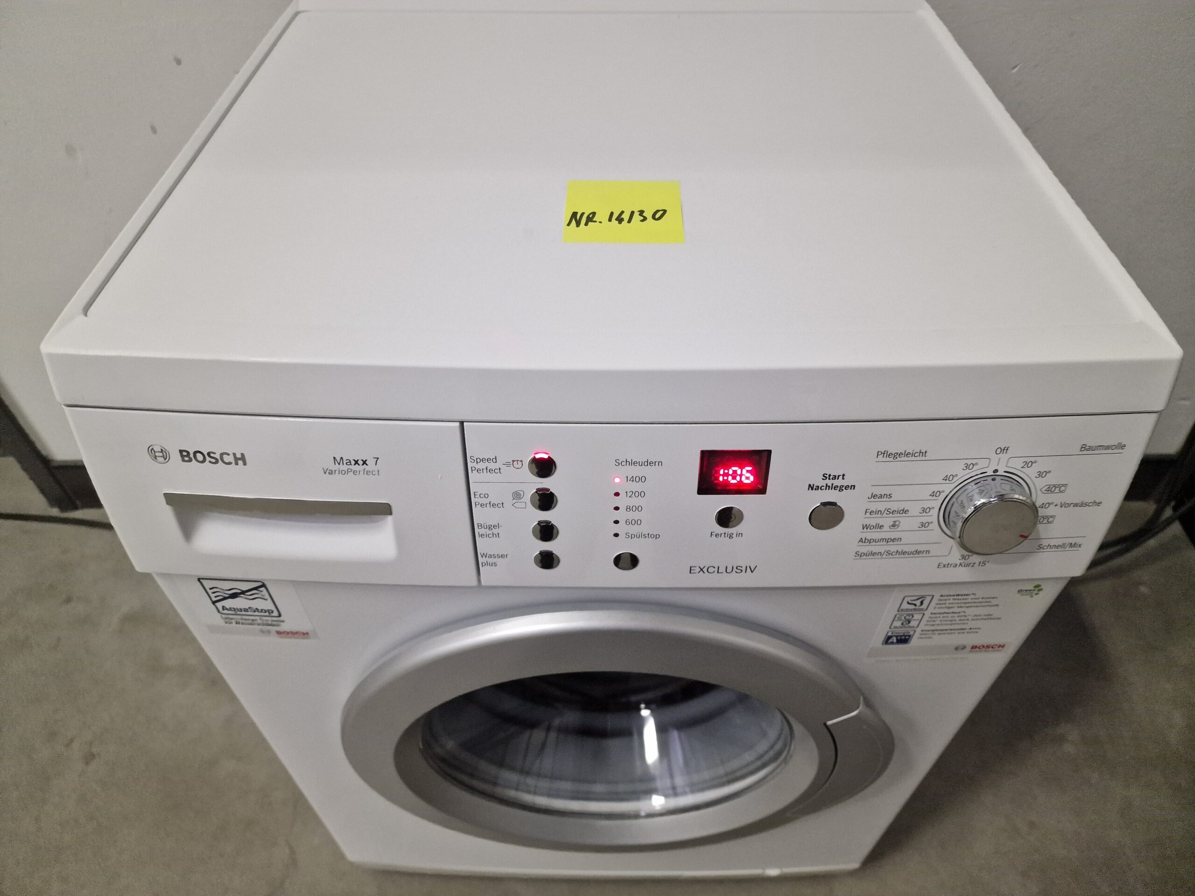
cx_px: 598
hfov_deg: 73.9
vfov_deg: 58.9
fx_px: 794
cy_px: 448
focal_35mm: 23
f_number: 1.8
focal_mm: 6.4
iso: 800
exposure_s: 1/100
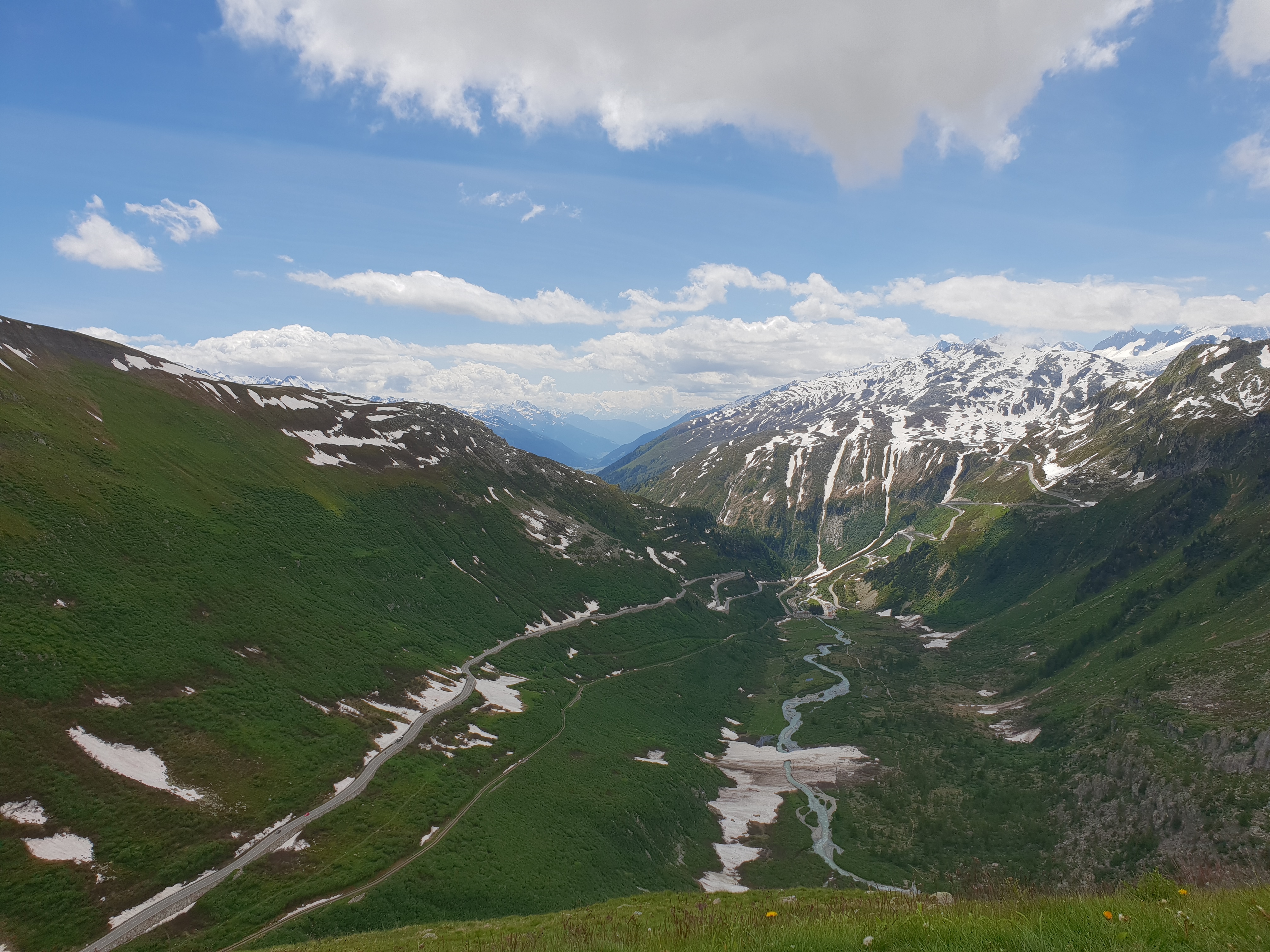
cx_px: 635
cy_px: 476
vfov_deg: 53.1
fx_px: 954
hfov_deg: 67.3
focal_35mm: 26
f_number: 2.4
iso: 50
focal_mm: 4.3
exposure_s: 1/2392
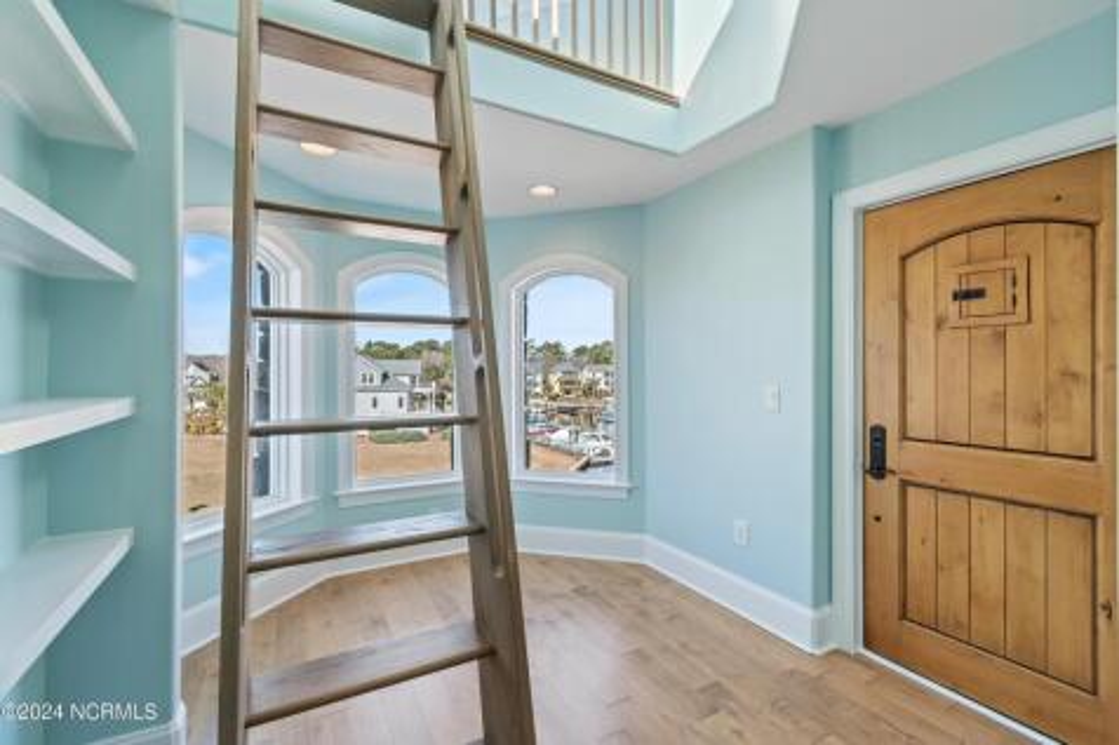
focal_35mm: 15
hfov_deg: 100.4
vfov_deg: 77.3
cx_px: 560
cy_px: 372
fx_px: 466
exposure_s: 1/25
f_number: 4.5
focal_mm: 10
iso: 100
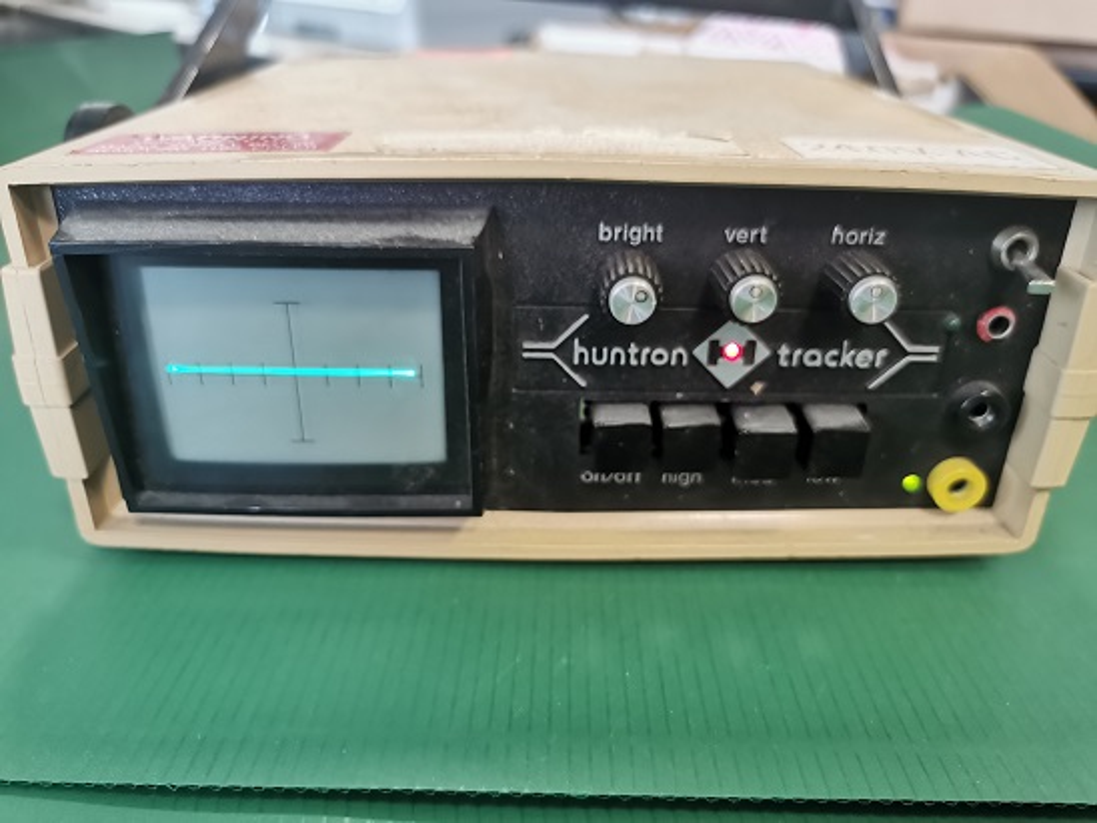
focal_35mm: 27
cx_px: 548
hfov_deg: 65.3
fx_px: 856
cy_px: 412
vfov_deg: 51.4
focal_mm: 5.58
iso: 500
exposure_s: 1/50
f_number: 1.8
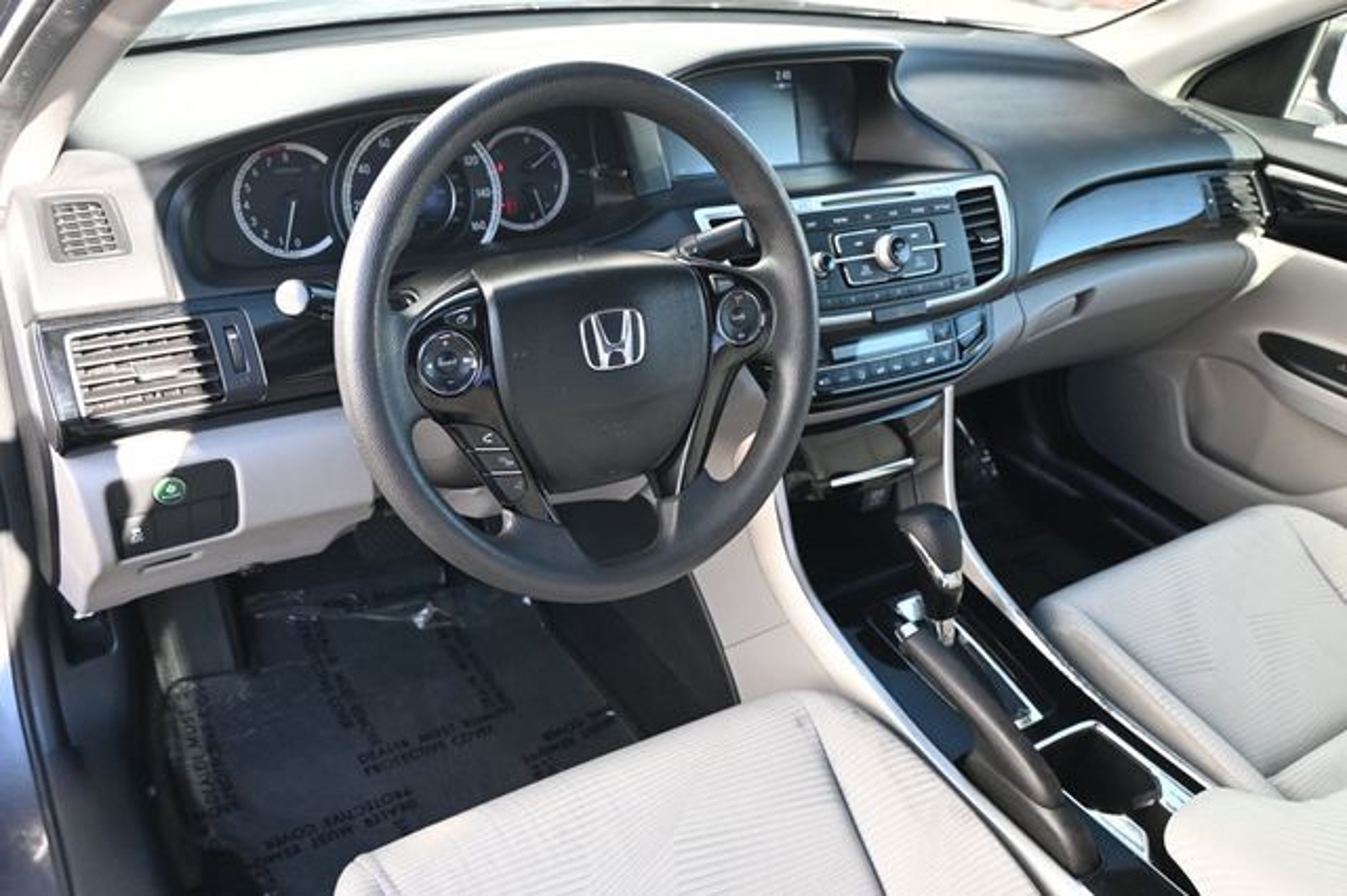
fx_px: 1150
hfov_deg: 60.7
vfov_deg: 42.6
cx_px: 674
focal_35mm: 31
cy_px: 448
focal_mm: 20.5
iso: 450
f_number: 3.8
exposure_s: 1/125
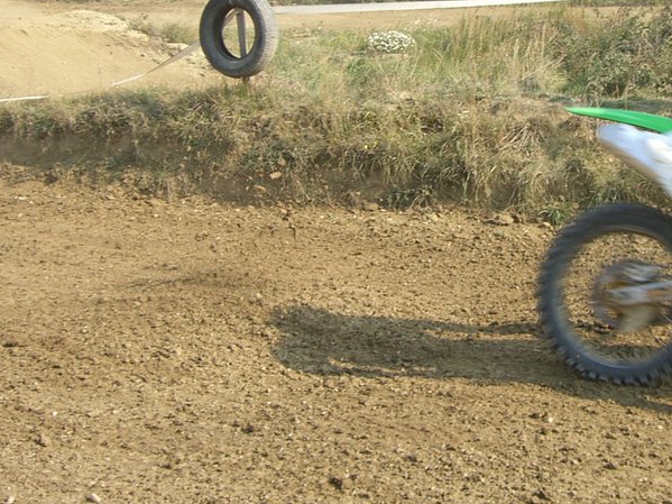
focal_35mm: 65
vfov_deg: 22.4
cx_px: 522
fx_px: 1262
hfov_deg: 29.3
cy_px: 136
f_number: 4.3
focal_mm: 6.2
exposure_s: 1/250
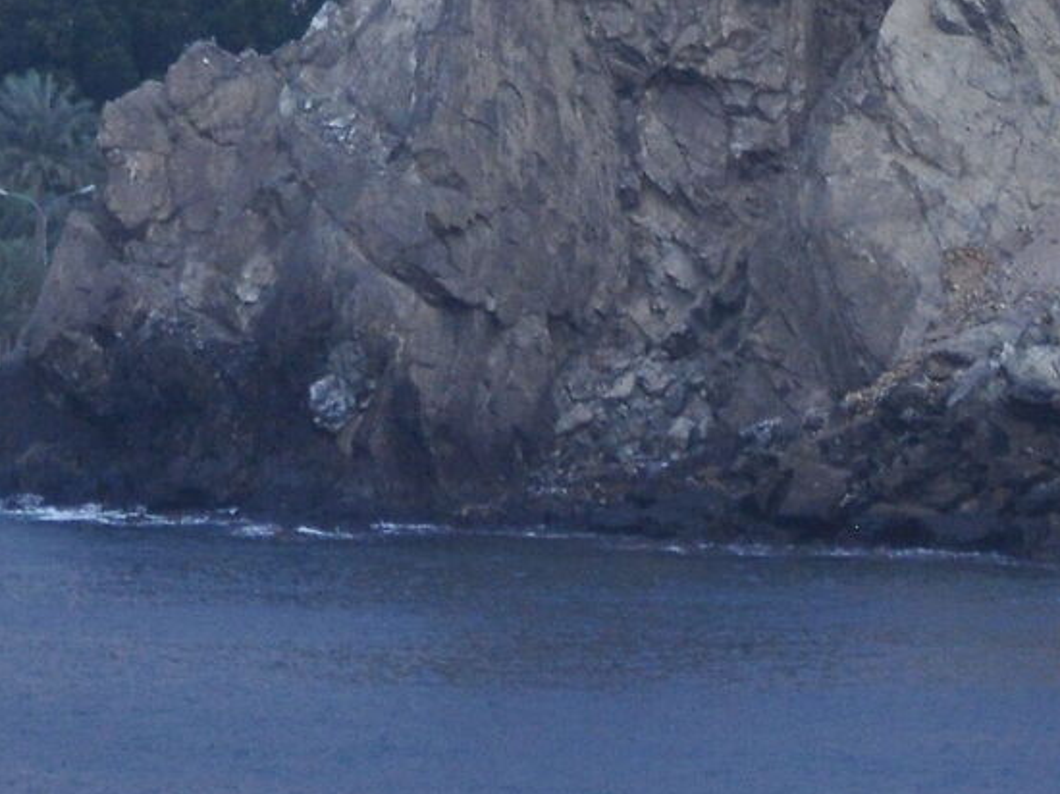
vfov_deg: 2.2
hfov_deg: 3.0
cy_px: -407
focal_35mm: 660
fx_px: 20204
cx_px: 183
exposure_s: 1/125
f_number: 5.6
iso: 800
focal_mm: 105
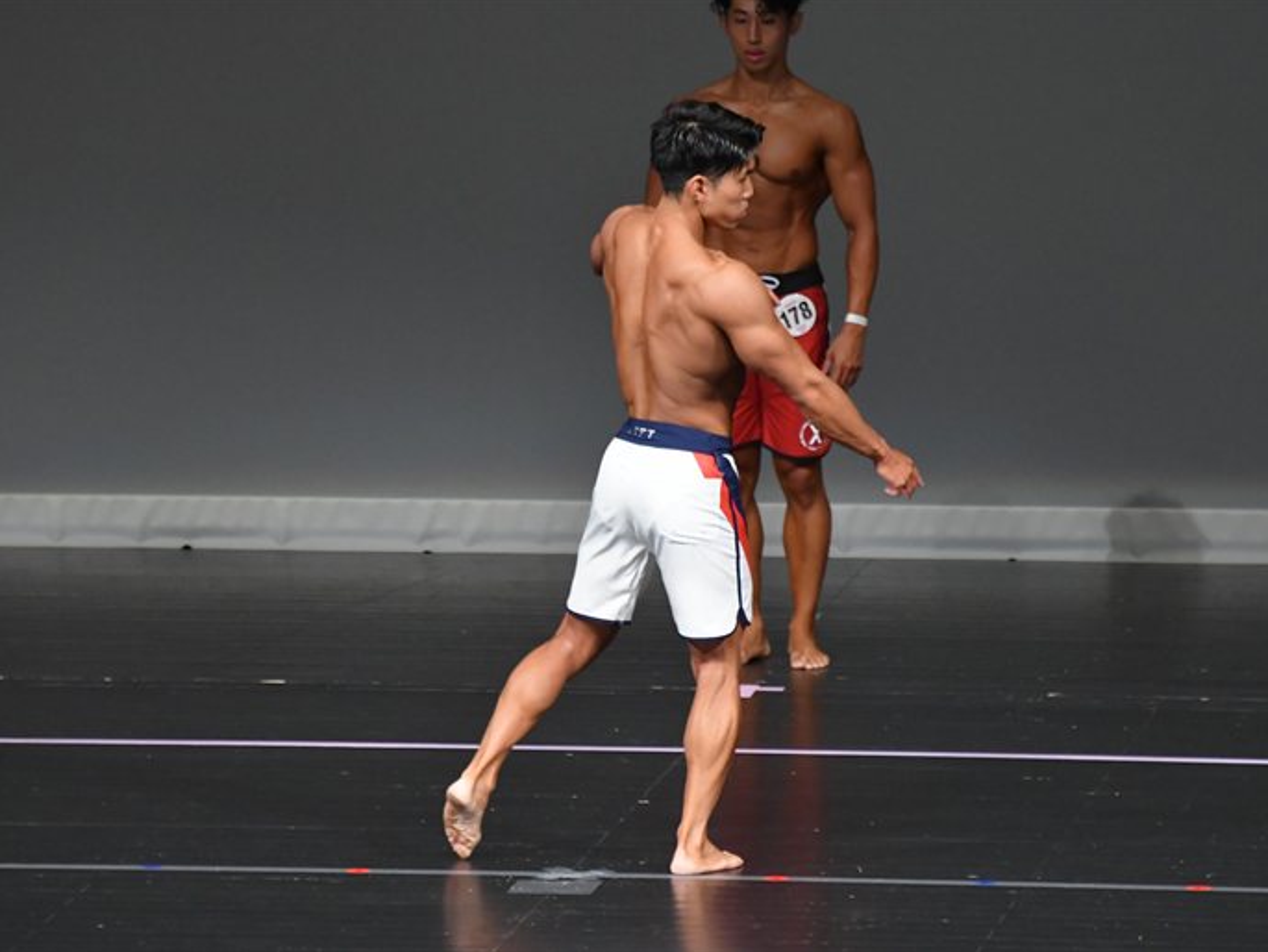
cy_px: 476
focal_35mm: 375
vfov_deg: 4.0
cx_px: 641
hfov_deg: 5.3
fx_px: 13739
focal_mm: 230
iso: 4000
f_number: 5.6
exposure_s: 1/400
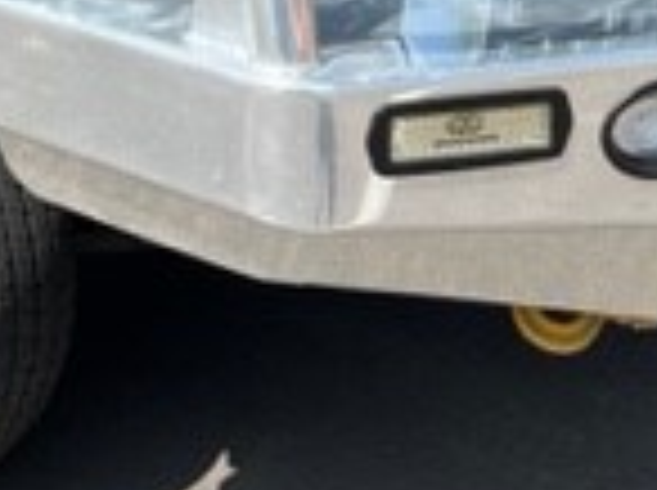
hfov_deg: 16.8
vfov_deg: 12.5
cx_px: -63
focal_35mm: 114
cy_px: -180
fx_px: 2160
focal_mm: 5.1
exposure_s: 1/2688
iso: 50
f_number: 1.6
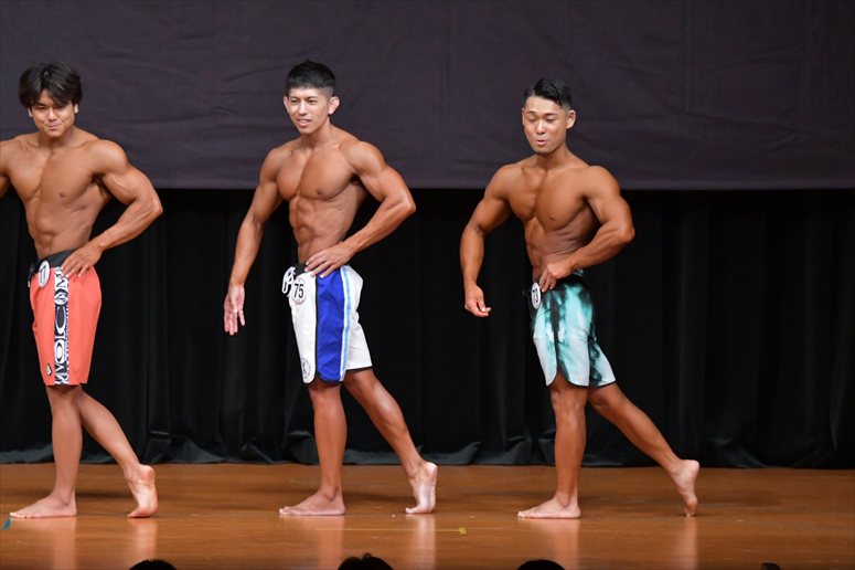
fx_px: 6409
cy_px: 285
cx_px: 428
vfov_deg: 5.1
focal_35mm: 270
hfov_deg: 7.6
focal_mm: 180
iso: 5000
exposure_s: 1/400
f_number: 5.6
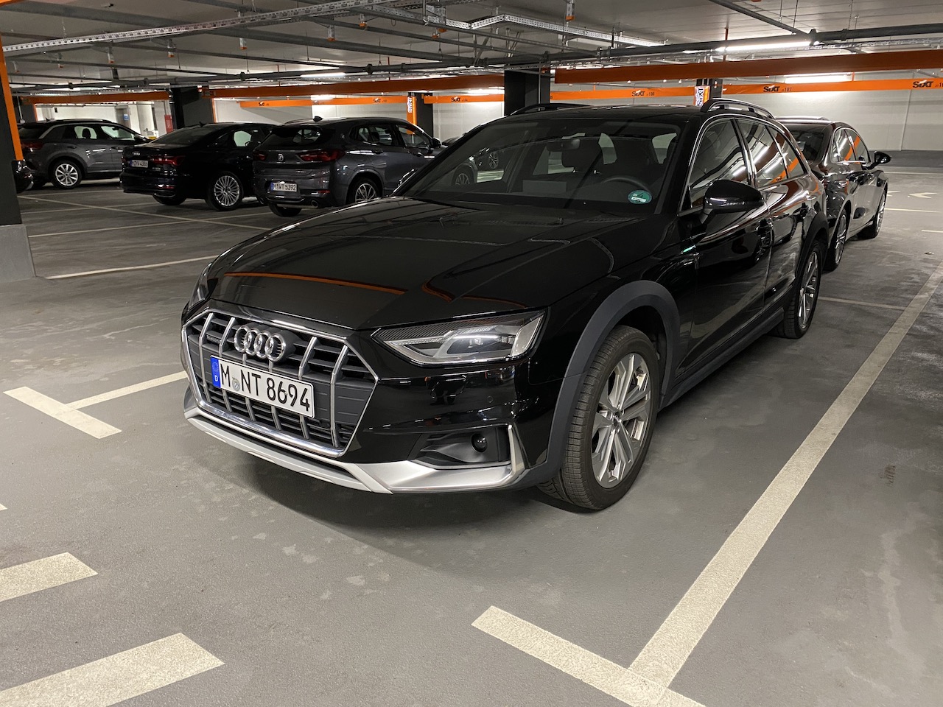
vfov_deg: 53.1
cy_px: 354
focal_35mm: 26
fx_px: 708
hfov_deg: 67.3
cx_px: 472
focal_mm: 4.25
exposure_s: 1/33
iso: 400
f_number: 1.8
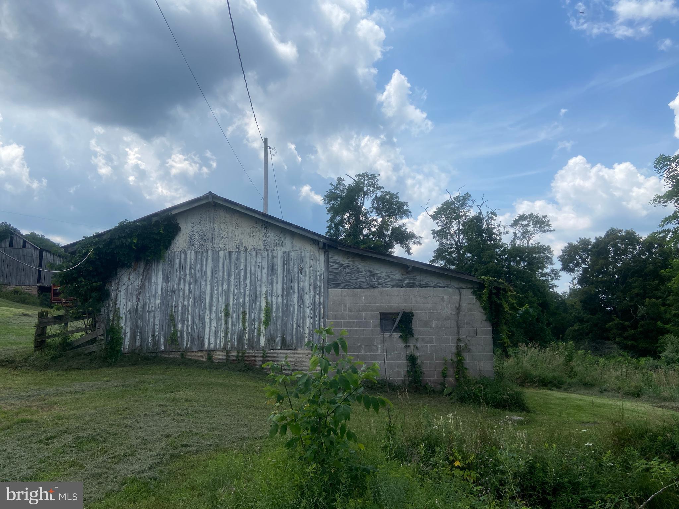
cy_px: 254
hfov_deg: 67.3
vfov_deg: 53.1
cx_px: 340
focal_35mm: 26
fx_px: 510
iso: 32
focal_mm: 4.25
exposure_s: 1/3401
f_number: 1.8
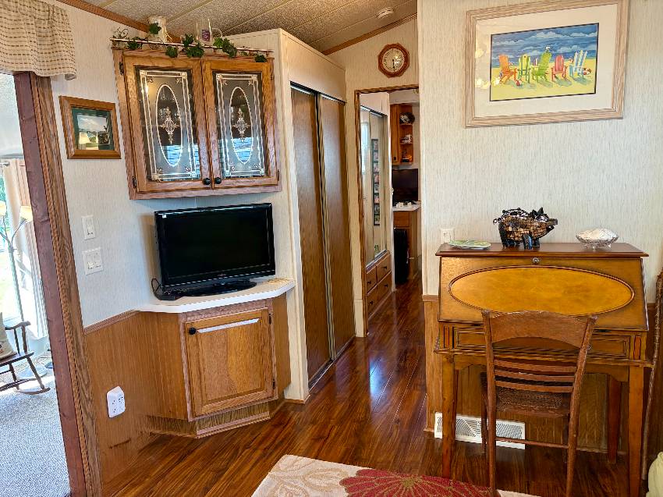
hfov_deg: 67.3
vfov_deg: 53.0
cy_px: 248
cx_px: 332
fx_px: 498
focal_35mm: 26
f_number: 1.6
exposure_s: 1/60
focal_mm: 5.96
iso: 80
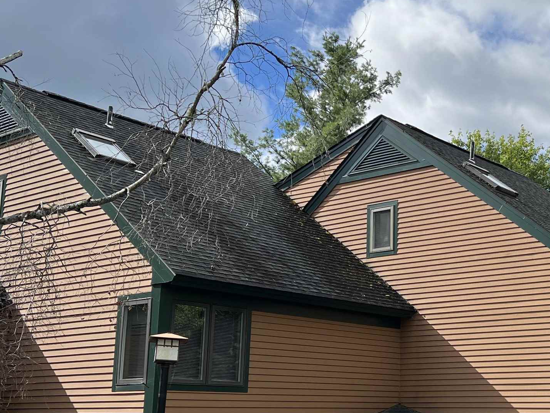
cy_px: 244
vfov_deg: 26.1
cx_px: 438
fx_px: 890
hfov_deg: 33.4
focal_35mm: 56
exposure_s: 1/4115
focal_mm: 5.7
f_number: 1.5
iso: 50
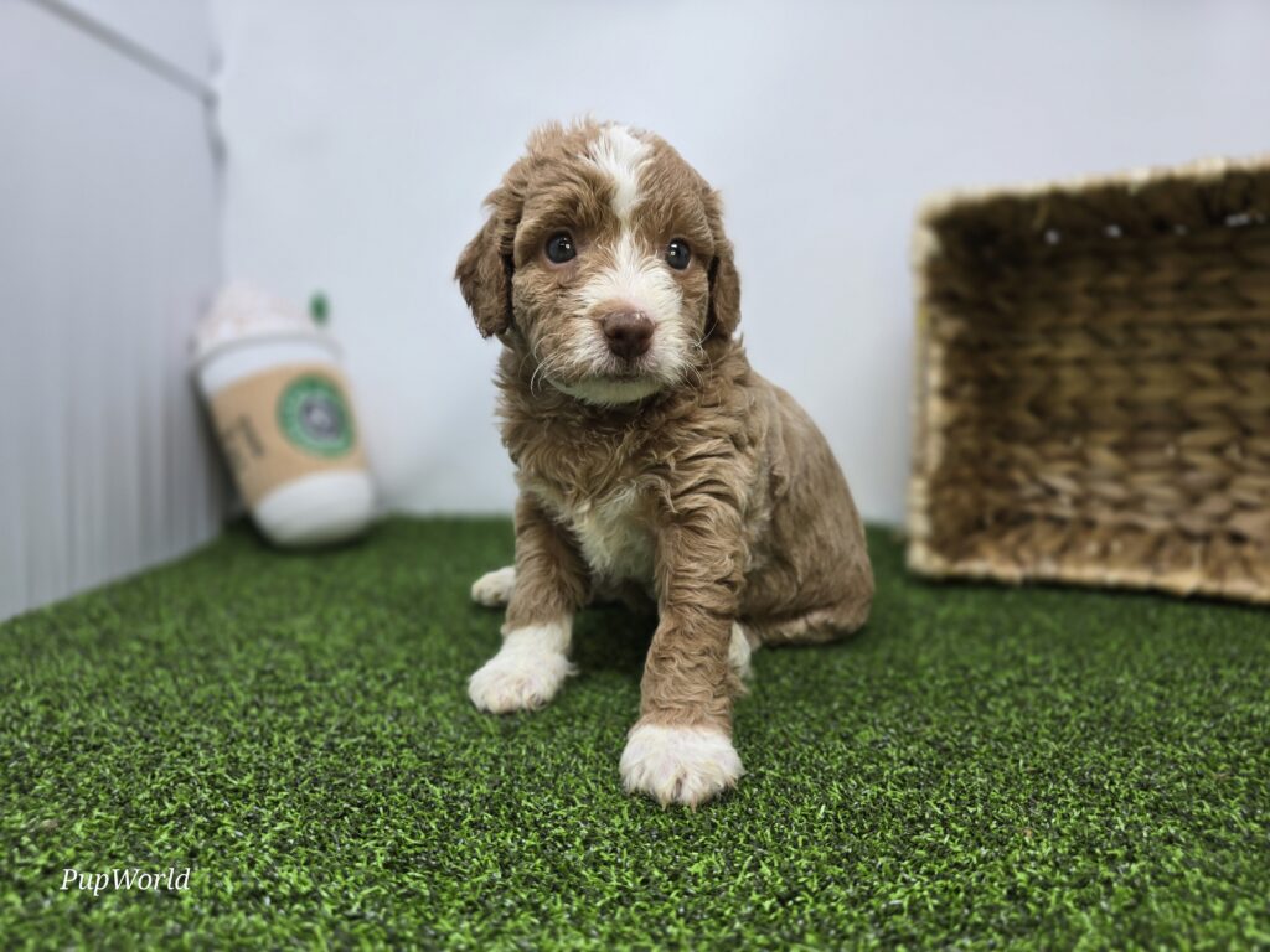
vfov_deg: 58.9
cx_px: 635
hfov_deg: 73.9
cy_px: 476
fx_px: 844
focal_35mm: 23
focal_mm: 6.3
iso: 50
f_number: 1.7
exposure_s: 1/120
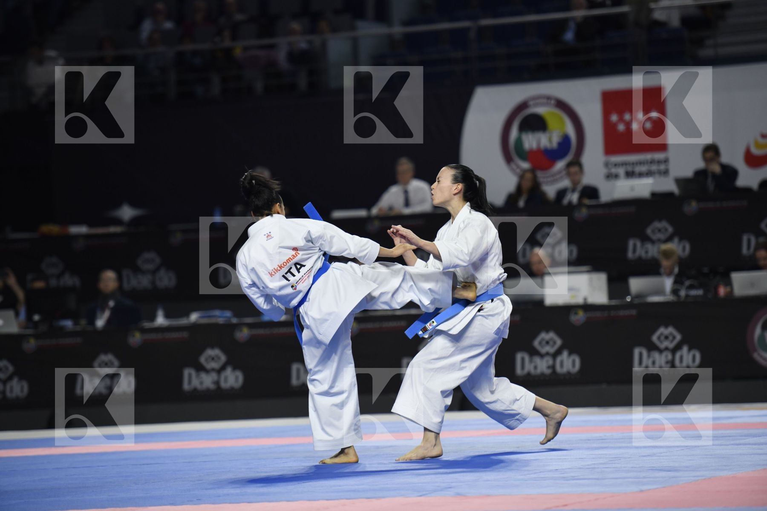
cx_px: 384
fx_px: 3728
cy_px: 256
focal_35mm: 175
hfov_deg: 11.7
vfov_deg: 7.8
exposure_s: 1/800
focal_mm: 175
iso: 800
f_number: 2.8
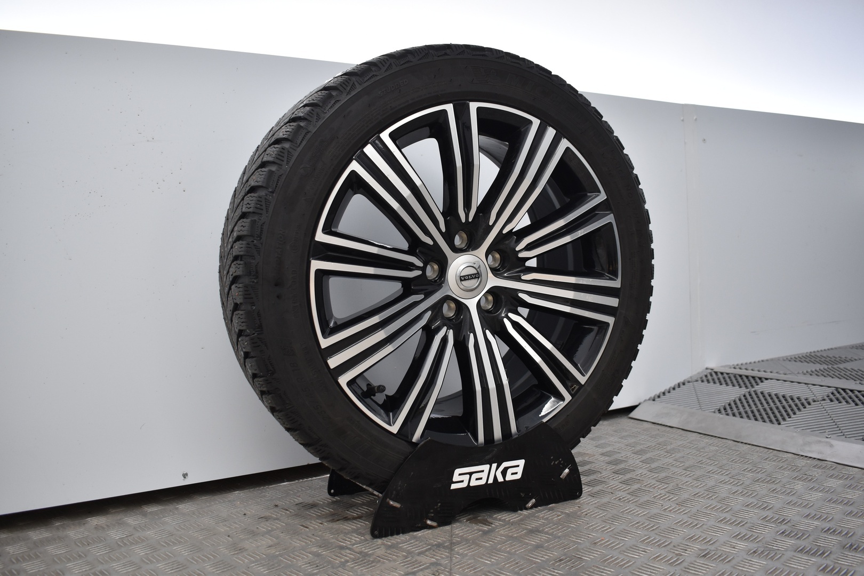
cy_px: 288
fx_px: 756
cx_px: 432
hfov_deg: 59.5
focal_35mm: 32
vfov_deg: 41.7
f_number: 3.8
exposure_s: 1/30
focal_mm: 21
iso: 400
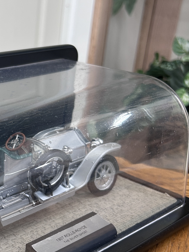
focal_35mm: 59
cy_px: 178
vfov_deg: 32.3
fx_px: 429
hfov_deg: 23.8
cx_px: 2
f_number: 1.5
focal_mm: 5.7
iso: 80
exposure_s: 1/60
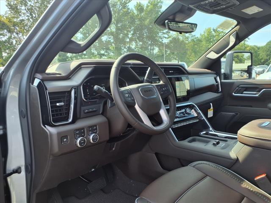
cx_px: 136
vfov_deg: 51.4
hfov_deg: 65.3
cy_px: 102
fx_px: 211
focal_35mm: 27
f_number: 1.9
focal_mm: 3.58
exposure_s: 1/333
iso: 40
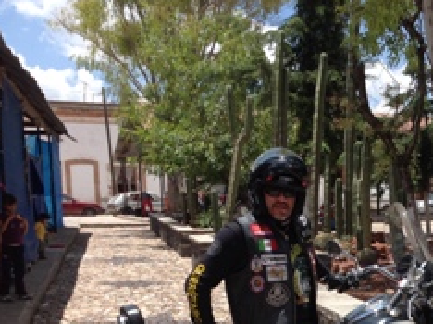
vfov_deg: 21.5
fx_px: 837
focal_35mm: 67
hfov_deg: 28.4
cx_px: 346
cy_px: 279
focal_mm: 4.28
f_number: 2.4
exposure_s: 1/1592
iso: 50
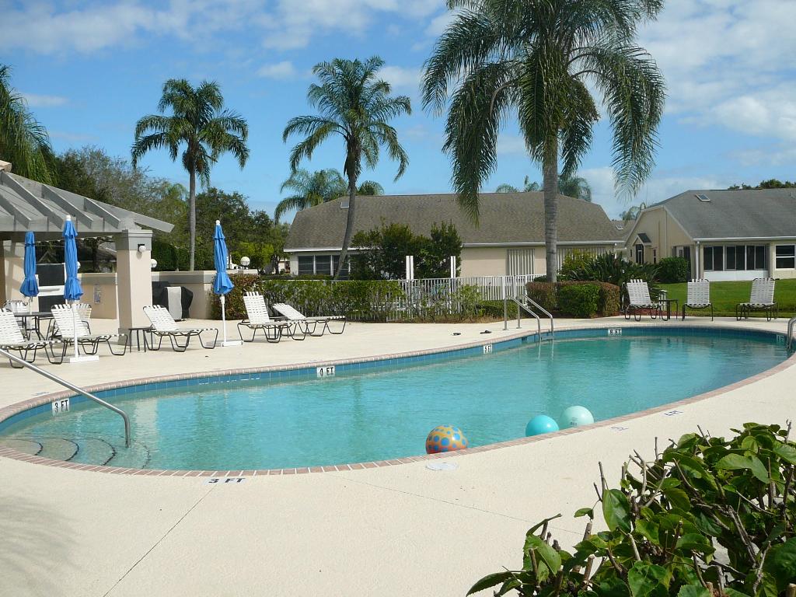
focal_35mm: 35
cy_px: 298
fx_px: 805
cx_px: 398
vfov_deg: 40.7
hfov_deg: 52.6
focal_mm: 5.2
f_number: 5
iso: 80
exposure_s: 1/640
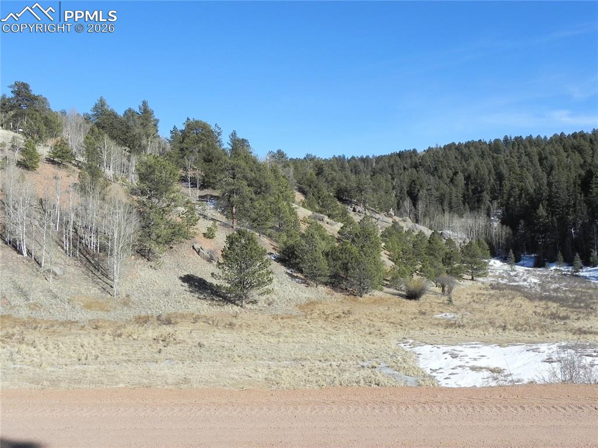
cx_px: 299
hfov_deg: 50.2
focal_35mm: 37
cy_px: 224
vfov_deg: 38.6
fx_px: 639
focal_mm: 6.6
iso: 160
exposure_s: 1/478
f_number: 7.1
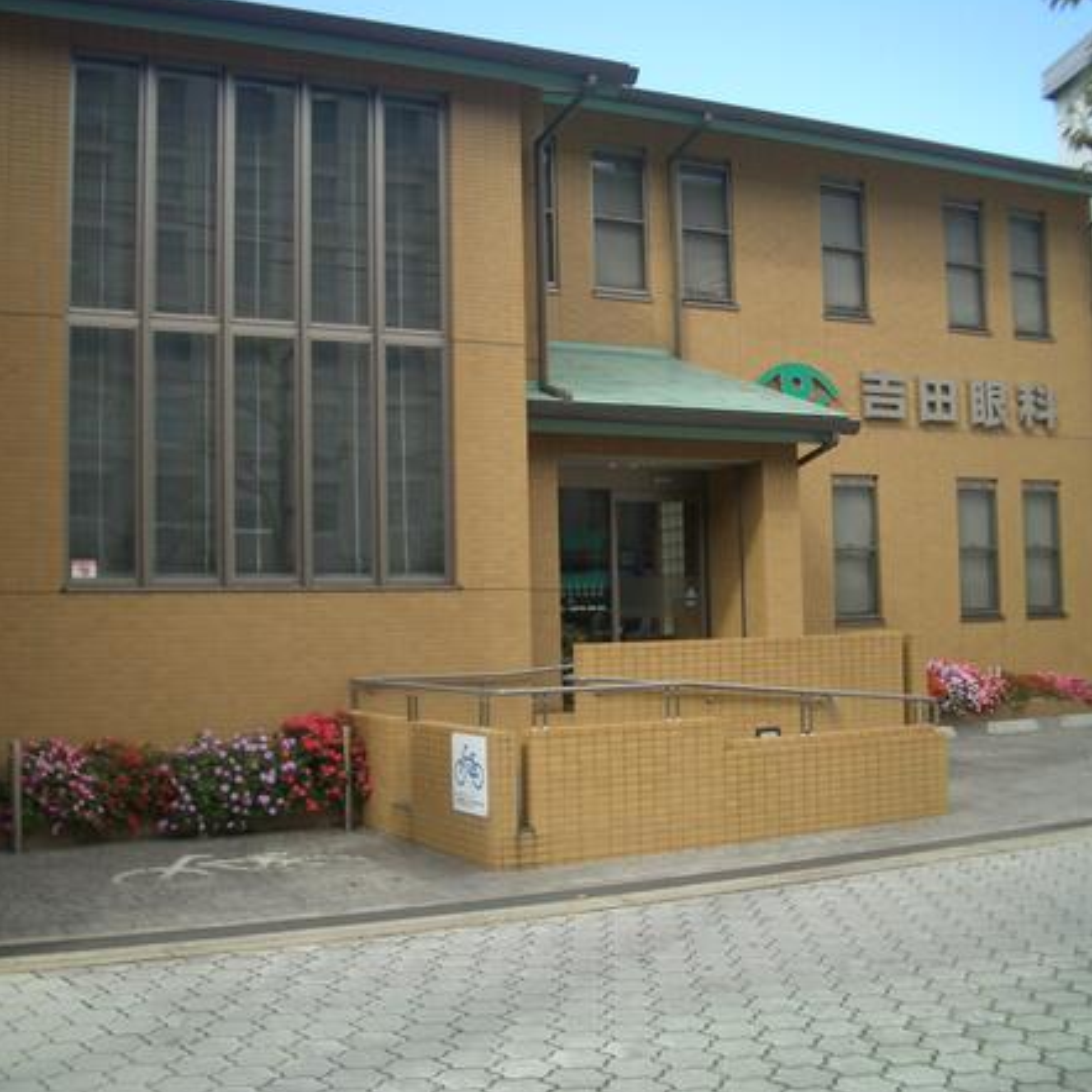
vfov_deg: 40.0
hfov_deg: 40.0
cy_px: 541
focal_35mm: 42
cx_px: 494
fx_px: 1499
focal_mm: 5.8
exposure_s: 1/640
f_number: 2.6
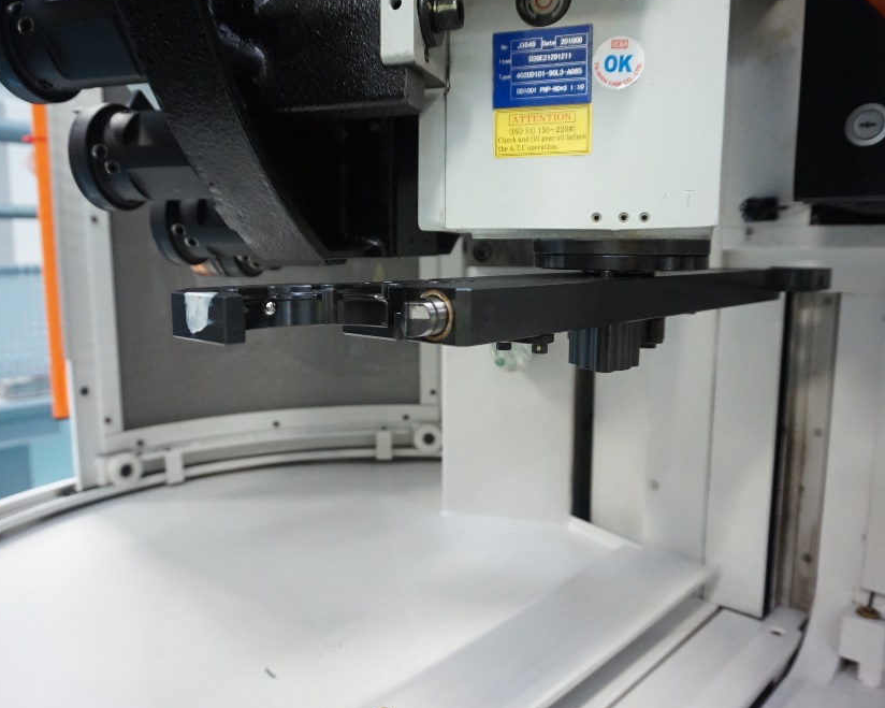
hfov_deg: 62.2
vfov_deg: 51.5
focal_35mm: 28
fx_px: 733
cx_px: 422
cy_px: 351
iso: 2000
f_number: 3.5
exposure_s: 1/60
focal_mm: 16
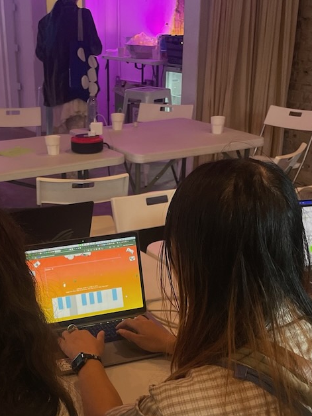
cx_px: 99
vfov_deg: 35.4
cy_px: 307
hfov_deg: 27.3
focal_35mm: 53
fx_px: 637
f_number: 1.6
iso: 320
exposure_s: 1/50
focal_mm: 4.2
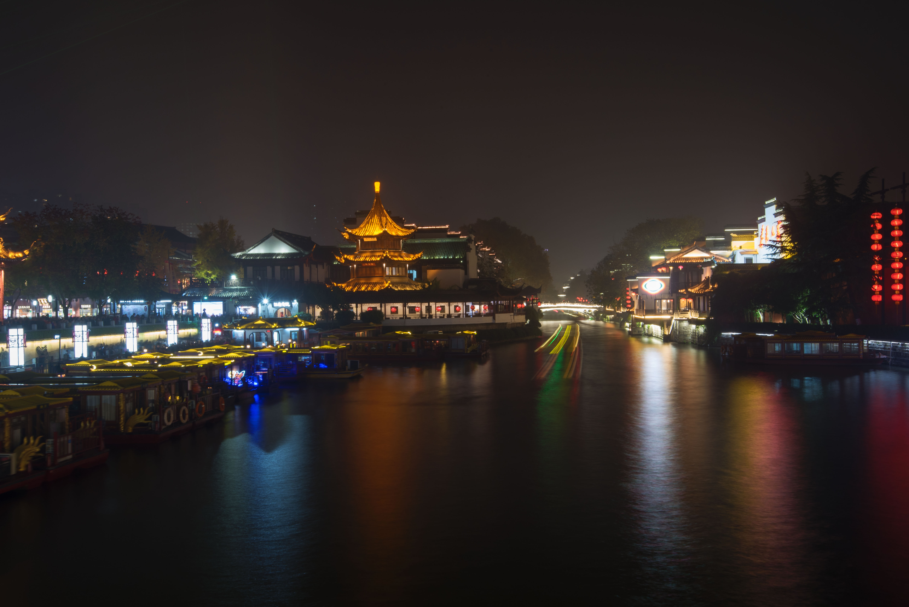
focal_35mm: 35
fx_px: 884
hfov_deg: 54.4
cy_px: 304
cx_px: 454
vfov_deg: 37.9
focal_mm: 35
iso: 100
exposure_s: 25
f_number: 20
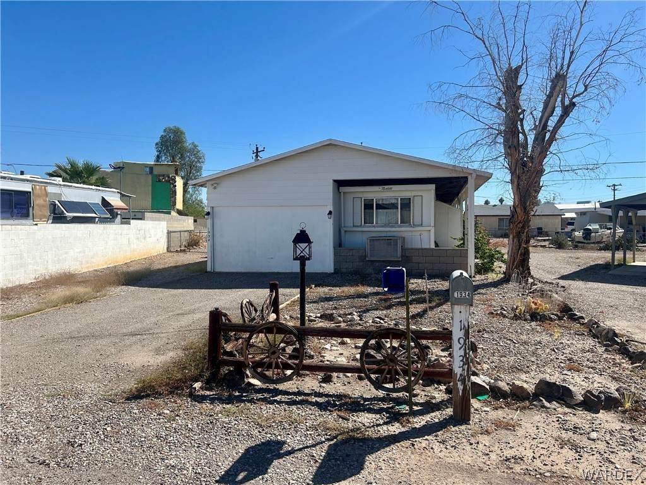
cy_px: 242
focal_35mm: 26
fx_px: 485
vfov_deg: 53.1
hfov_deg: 67.3
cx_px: 323
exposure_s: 1/5076
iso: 50
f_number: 1.5
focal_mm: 5.7
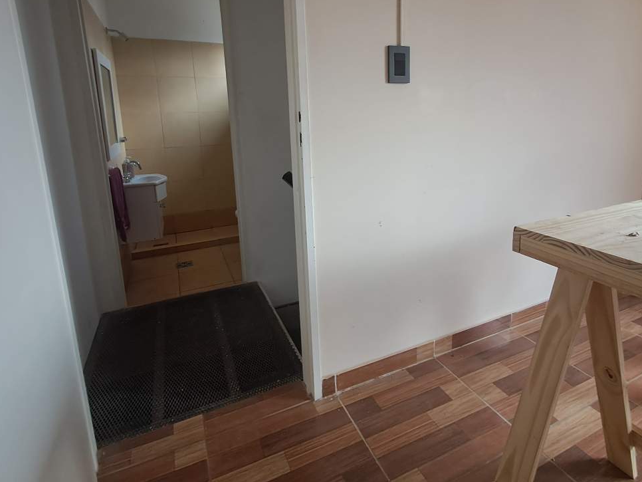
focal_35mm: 20
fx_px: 371
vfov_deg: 65.3
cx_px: 345
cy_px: 188
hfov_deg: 81.6
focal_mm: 1.64
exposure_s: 1/40
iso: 125
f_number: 2.2
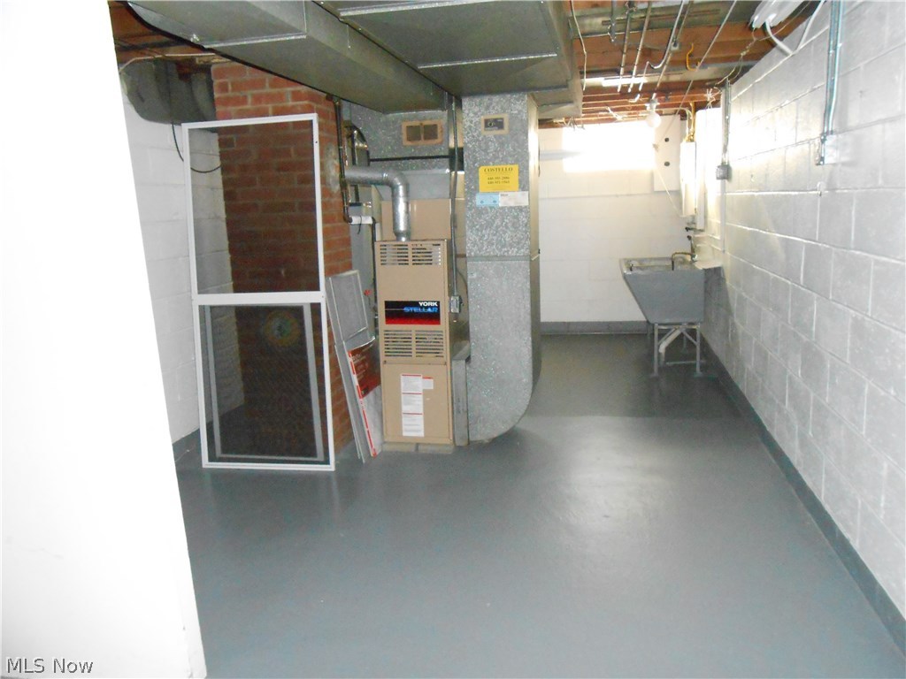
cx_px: 453
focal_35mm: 26
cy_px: 340
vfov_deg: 53.1
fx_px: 680
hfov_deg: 67.3
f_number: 3.5
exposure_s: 1/25
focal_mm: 4.6
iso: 1000
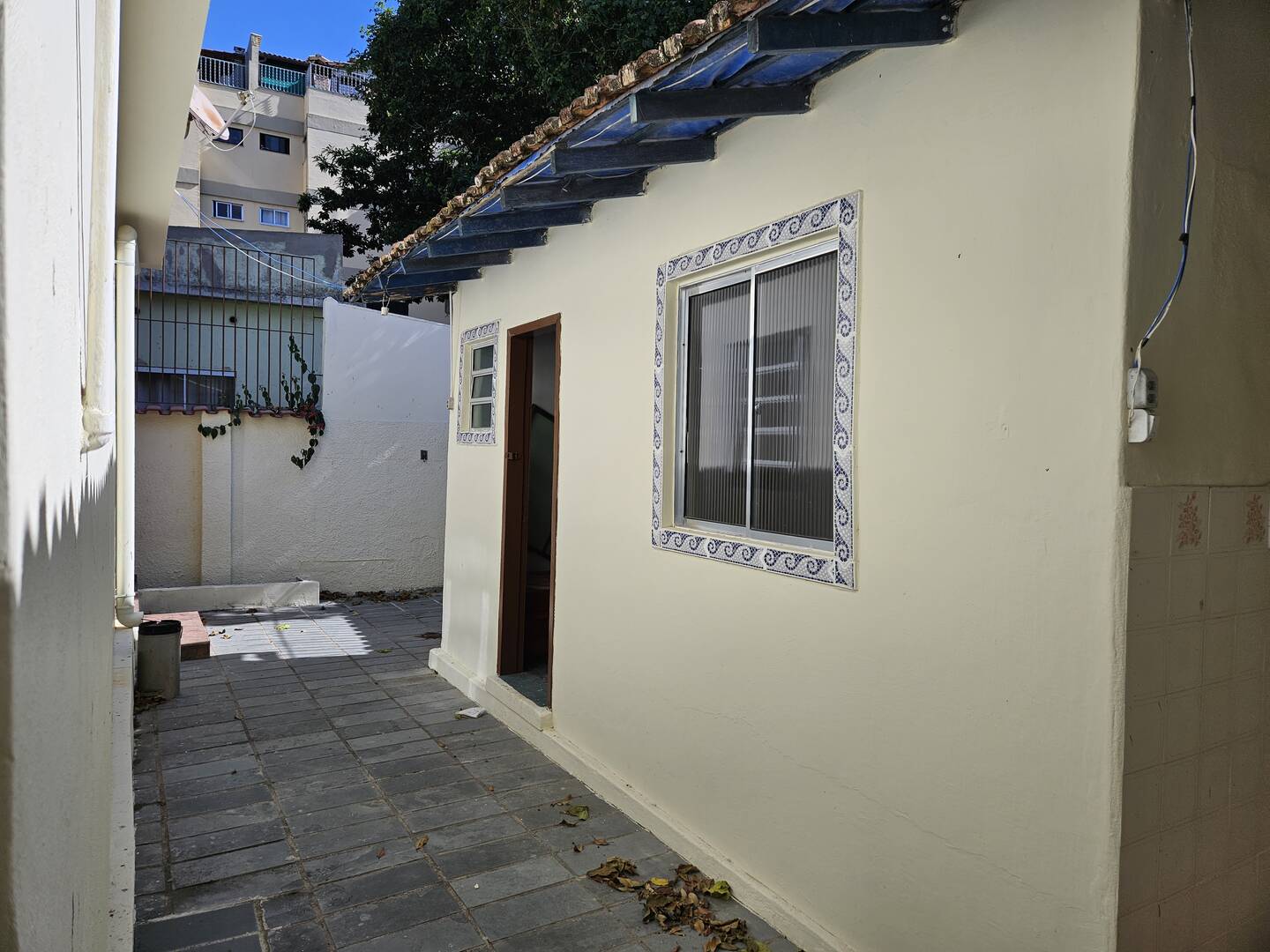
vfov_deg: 58.9
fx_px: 844
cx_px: 635
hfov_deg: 73.9
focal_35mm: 23
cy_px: 476
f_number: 1.8
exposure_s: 1/1994
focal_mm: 5.4
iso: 25
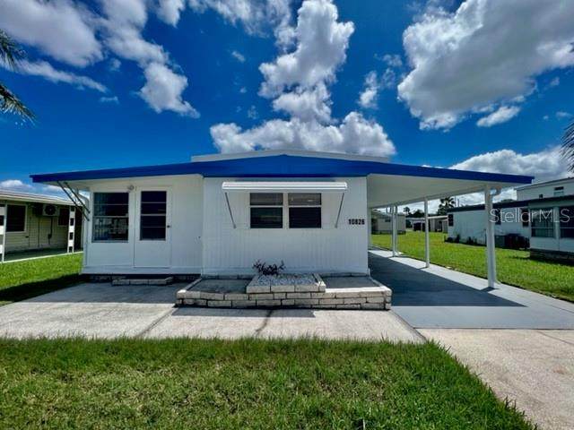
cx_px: 287
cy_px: 215
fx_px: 216
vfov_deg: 89.9
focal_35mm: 13
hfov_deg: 106.2
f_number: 1.8
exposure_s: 1/2481
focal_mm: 1.57
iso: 32
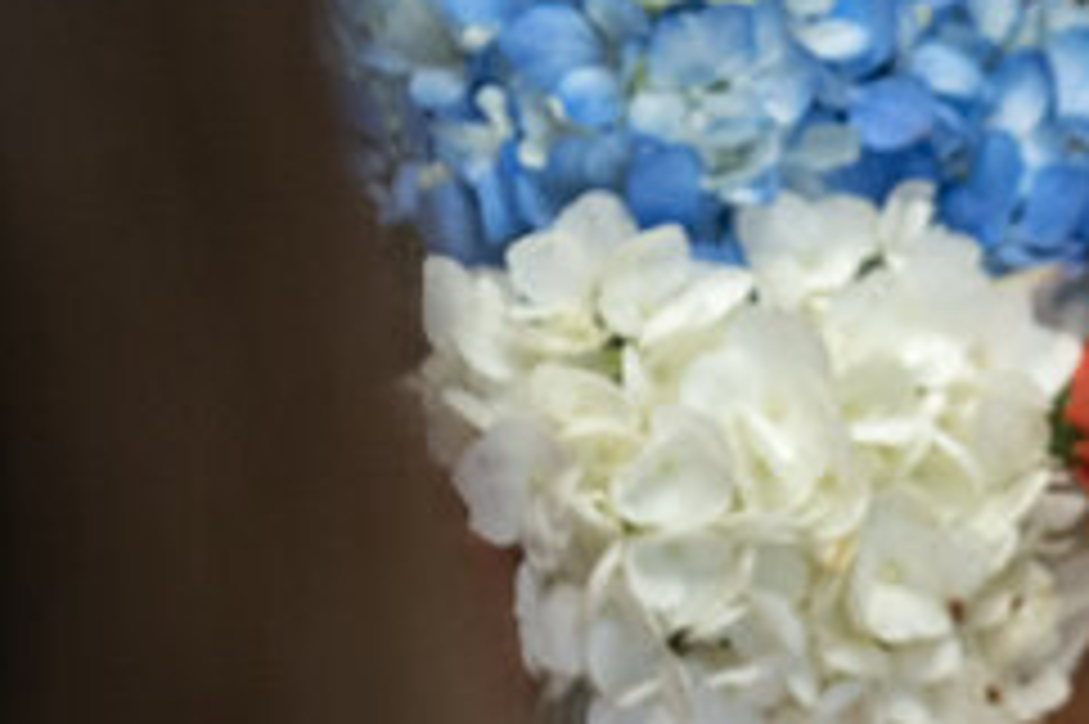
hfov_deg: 9.3
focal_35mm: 212
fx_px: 6408
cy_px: 1473
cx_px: 1904
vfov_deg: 6.3
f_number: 4
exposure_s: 1/100
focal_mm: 50
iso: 640
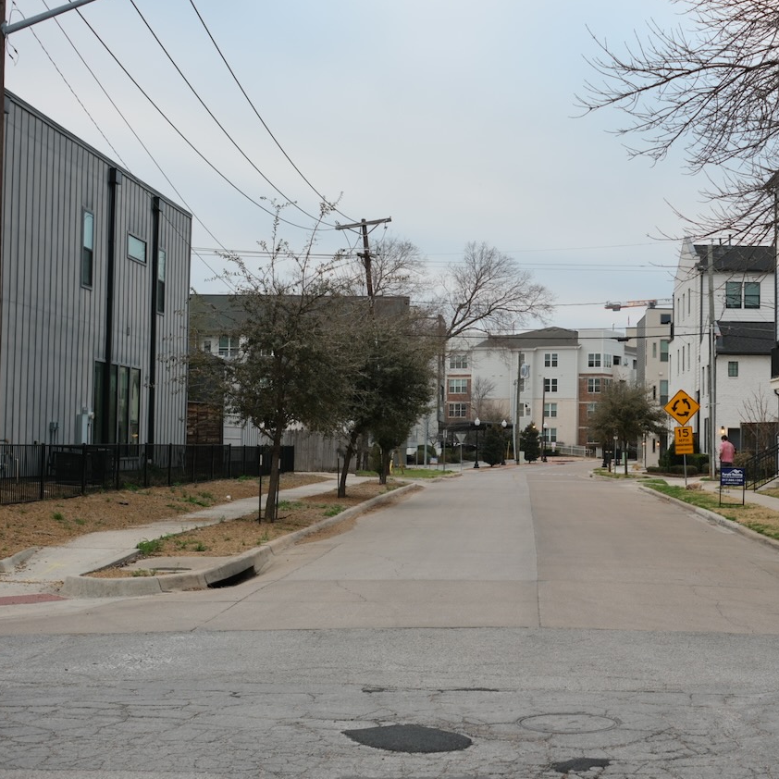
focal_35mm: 53
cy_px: 390
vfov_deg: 32.2
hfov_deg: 31.9
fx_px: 1349
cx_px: 523
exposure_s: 1/180
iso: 250
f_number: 4
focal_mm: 27
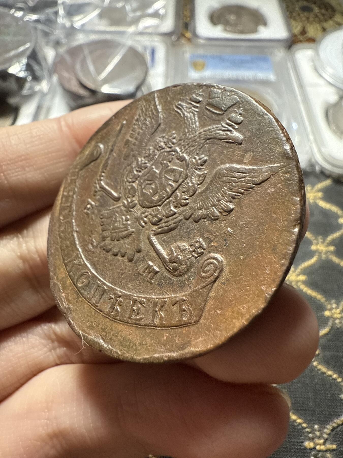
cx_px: 172
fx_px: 317
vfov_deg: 71.6
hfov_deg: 56.8
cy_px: 229
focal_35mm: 24
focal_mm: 2.22
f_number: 2.2
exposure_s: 1/73
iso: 400
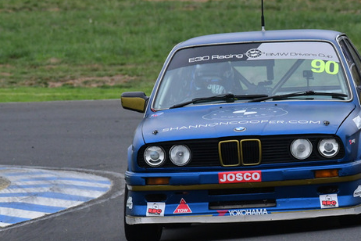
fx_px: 10418
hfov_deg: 2.0
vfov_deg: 1.3
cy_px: 110
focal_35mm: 1039
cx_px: 305
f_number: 10
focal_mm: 400
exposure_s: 1/640
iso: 2000
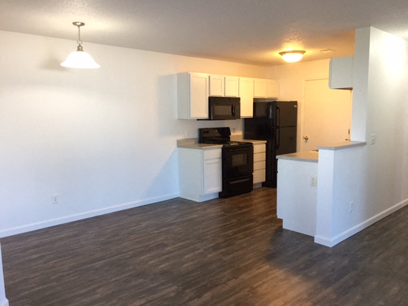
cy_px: 153
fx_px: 342
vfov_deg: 48.2
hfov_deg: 61.7
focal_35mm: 29
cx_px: 204
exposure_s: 1/30
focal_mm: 4.15
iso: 125
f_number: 2.2
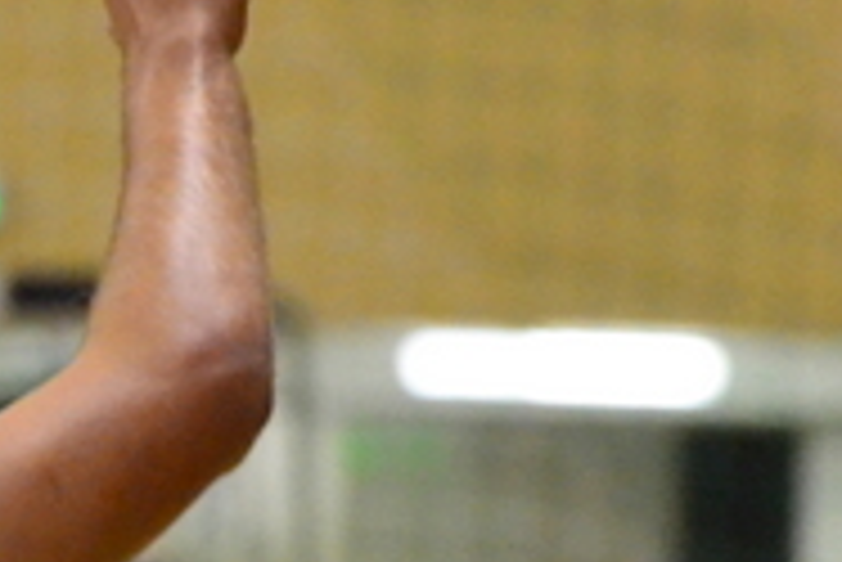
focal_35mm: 1057
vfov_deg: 1.3
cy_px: 751
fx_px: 24744
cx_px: -671
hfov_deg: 1.9
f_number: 5.6
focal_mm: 165
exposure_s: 1/400
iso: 6400
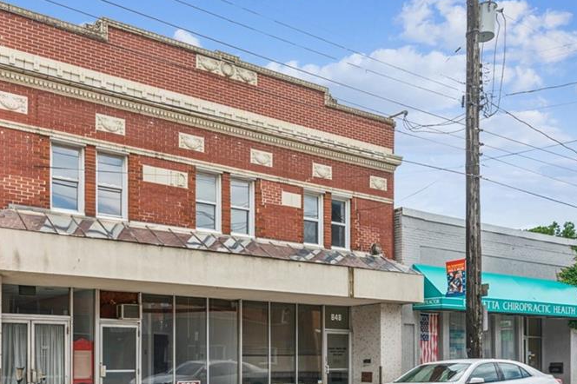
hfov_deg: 51.0
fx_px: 593
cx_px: 193
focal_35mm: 37
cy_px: 247
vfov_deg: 35.6
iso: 50
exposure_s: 1/20
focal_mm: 24
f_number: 14
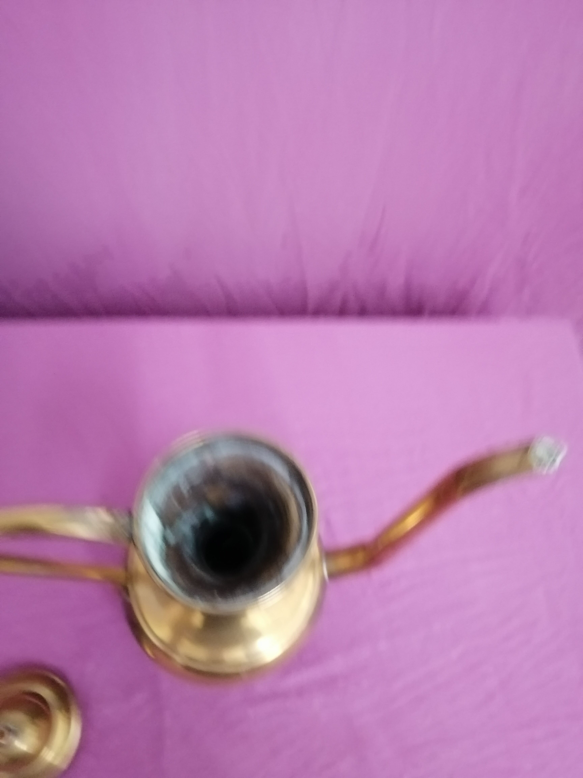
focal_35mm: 26
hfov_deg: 53.1
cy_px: 389
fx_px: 584
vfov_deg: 67.3
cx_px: 292
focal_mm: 3.96
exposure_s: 1/25
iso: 1000
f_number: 1.8
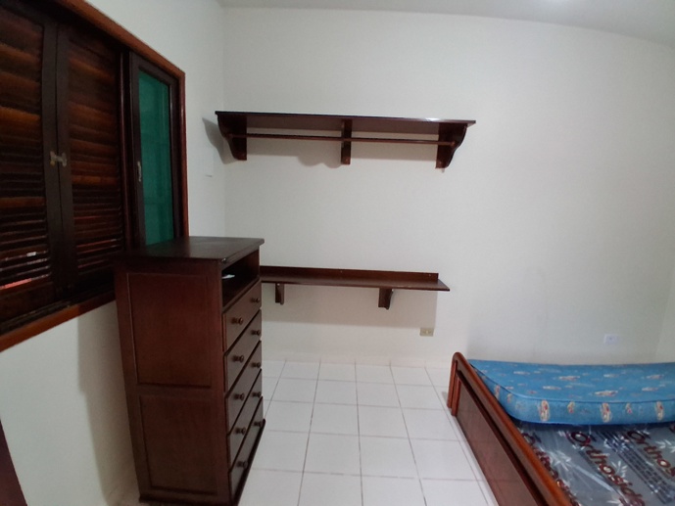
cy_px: 253
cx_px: 338
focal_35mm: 17
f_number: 2.2
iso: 500
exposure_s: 1/30
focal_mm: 1.4
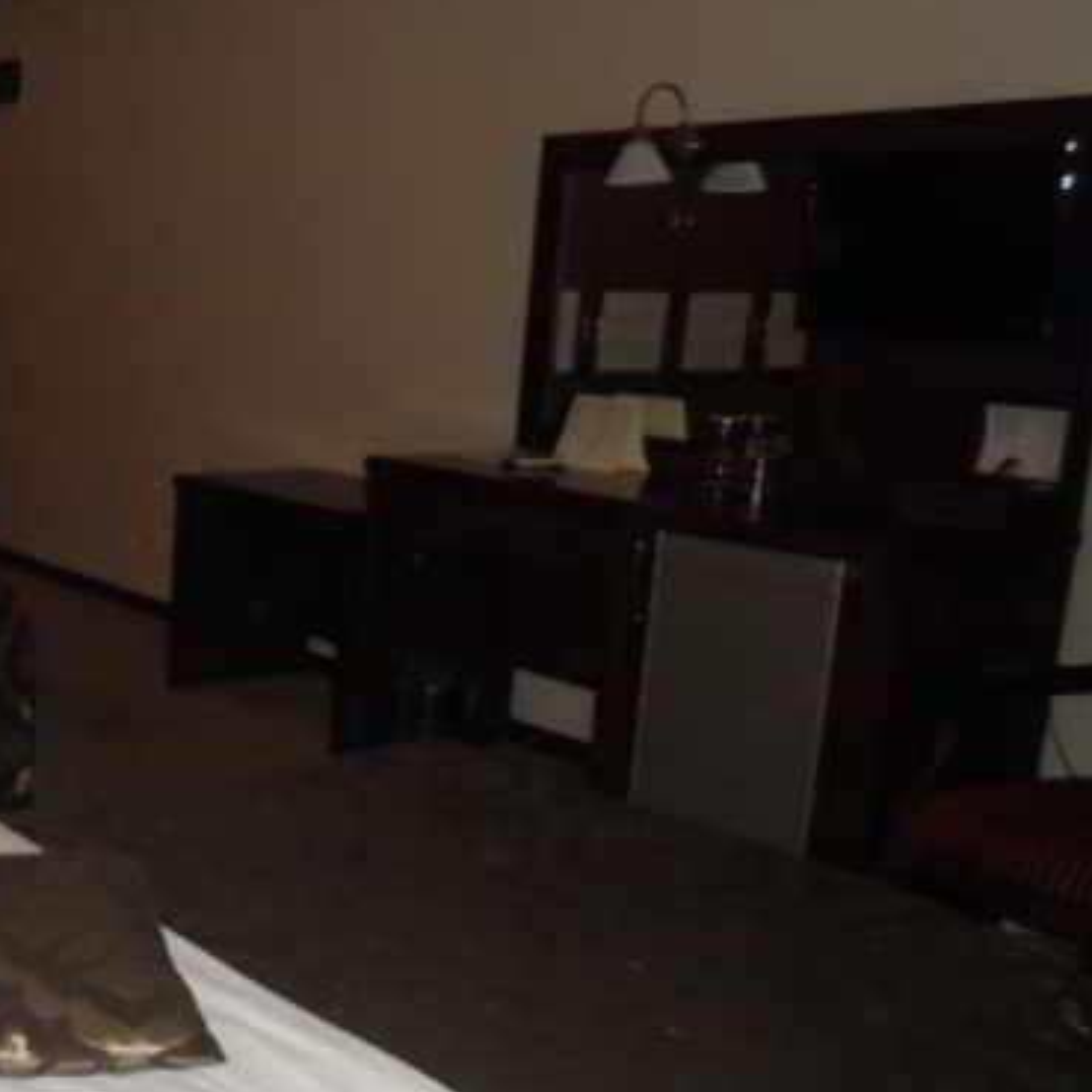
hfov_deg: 33.2
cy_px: 636
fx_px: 1642
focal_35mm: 46
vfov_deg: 36.7
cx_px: -36
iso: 160
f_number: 3.3
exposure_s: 1/30
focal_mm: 4.3
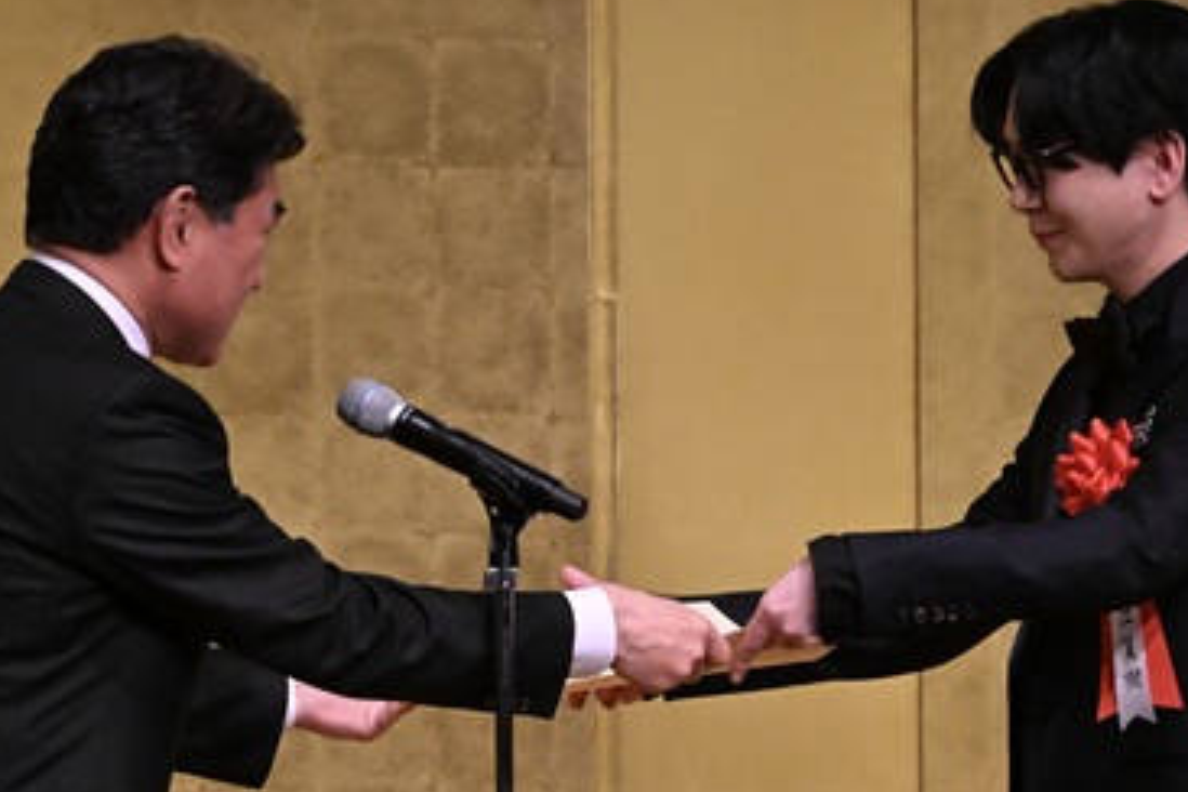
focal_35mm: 538
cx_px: 626
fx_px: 17753
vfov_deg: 2.6
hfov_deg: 3.8
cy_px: 454
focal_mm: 400
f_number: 8
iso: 12800
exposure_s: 1/400
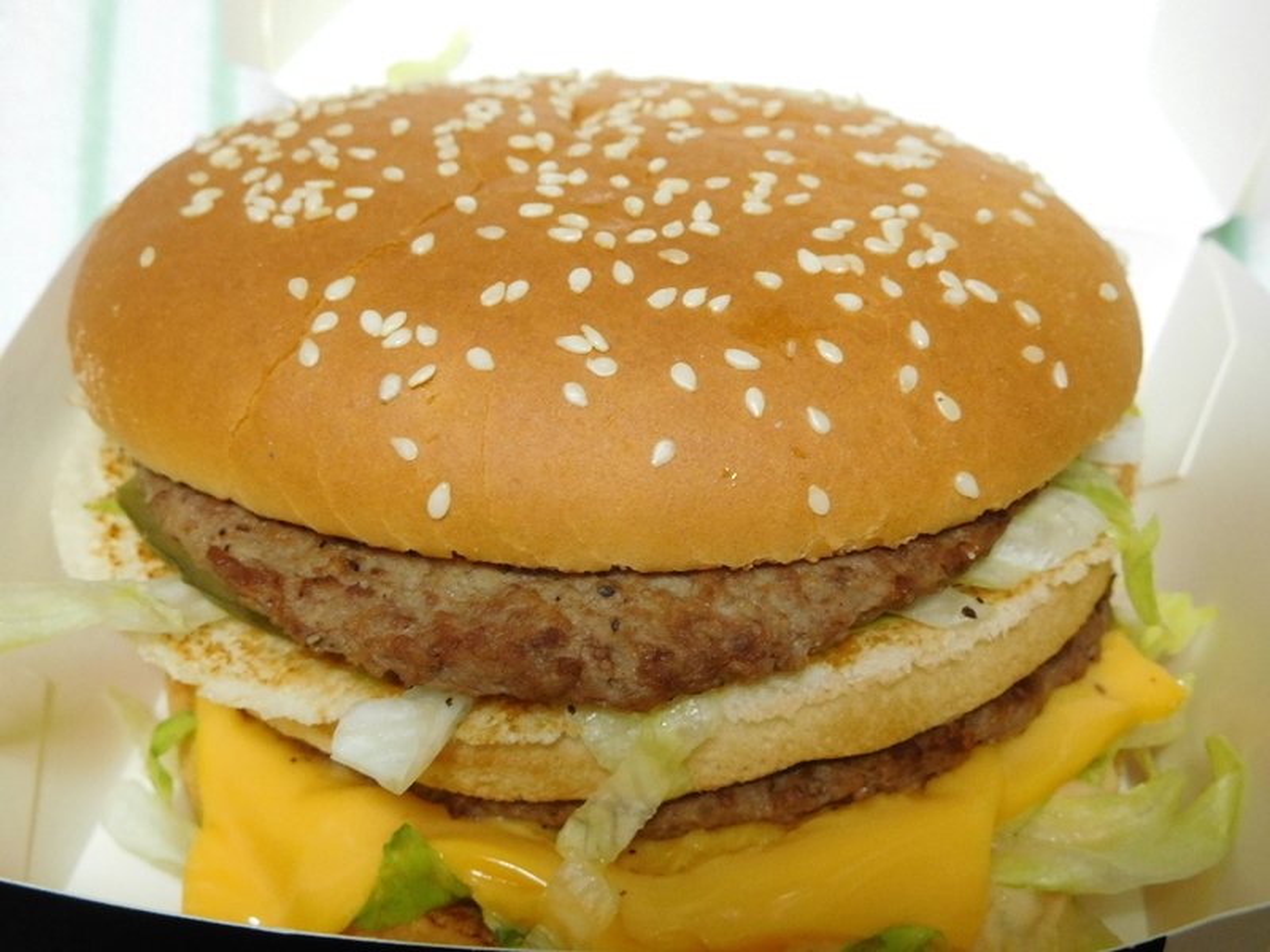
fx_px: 1834
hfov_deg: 38.2
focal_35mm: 50
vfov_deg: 29.1
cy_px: 476
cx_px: 635
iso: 400
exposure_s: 1/10
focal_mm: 8.9
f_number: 4.1
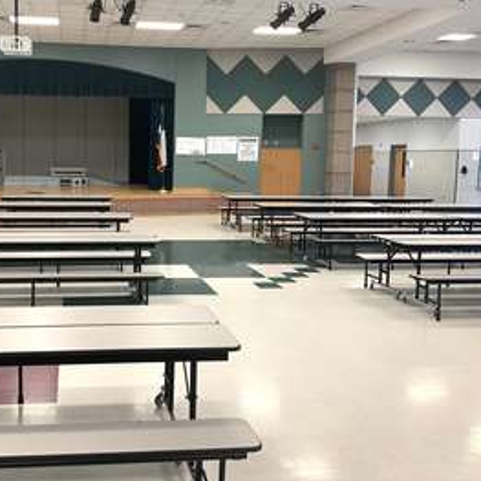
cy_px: 212
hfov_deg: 45.9
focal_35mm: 35
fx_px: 550
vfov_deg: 47.1
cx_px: 134
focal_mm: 4.25
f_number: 1.8
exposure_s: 1/60
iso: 100
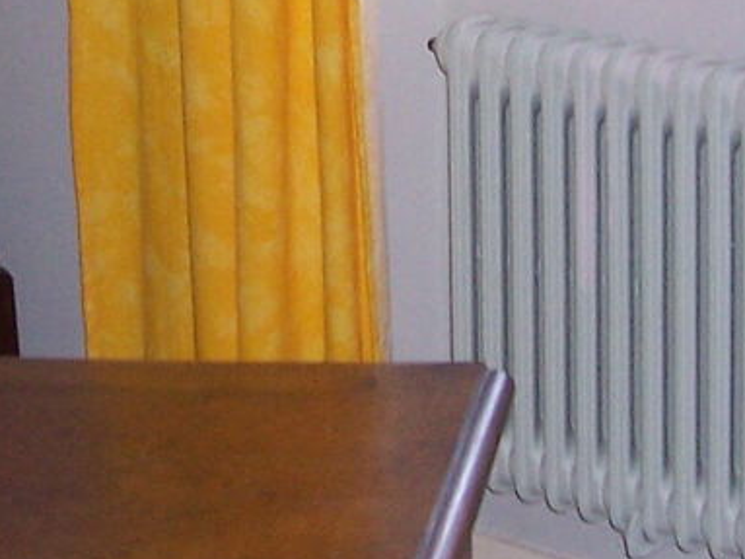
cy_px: -25
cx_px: 167
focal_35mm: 142
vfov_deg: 10.3
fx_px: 3055
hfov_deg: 13.8
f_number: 2.7
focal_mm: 5.6
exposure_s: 1/60
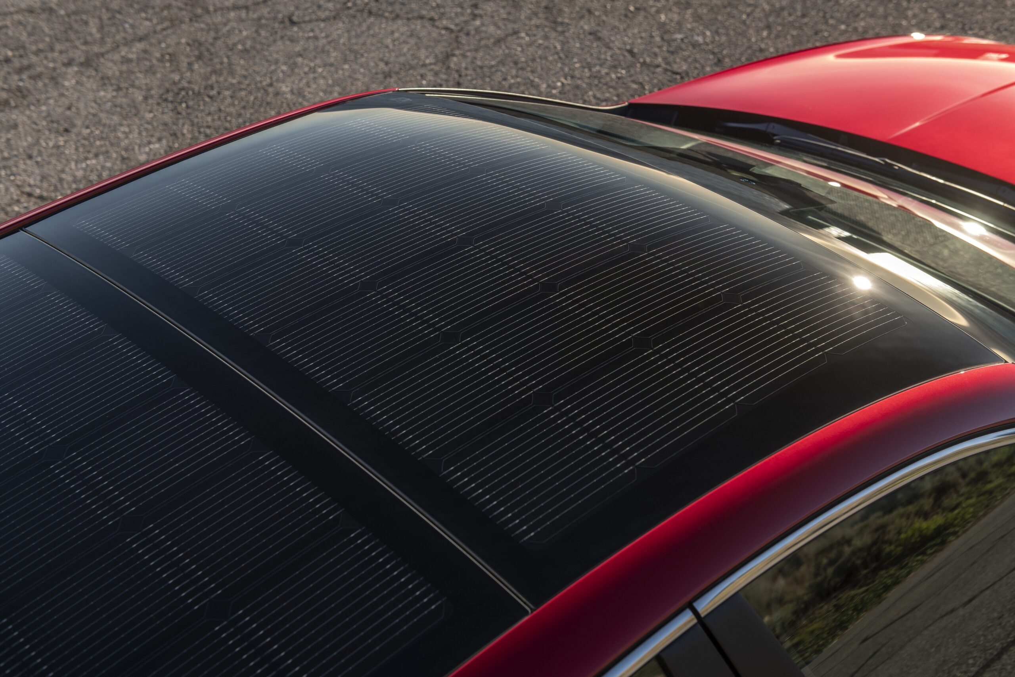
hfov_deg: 39.6
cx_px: 508
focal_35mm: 50
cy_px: 338
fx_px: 1410
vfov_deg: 27.0
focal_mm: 50
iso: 100
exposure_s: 1/50
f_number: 5.6
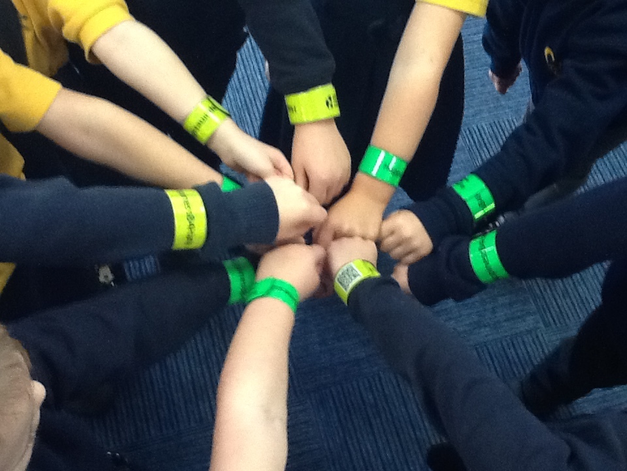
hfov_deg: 42.9
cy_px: 236
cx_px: 314
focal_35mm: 44
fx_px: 797
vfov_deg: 32.9
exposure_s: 1/30
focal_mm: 2.03
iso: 250
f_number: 2.4
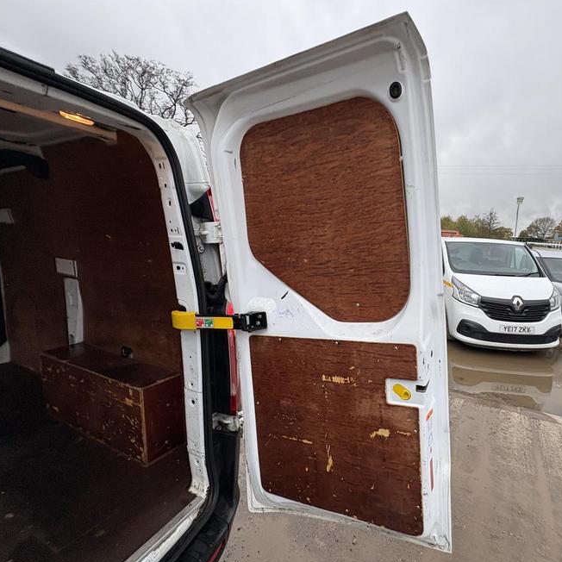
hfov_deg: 81.7
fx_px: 312
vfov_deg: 84.0
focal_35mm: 17
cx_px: 365
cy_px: 282
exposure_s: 1/99
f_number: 2.2
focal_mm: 2.22
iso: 160
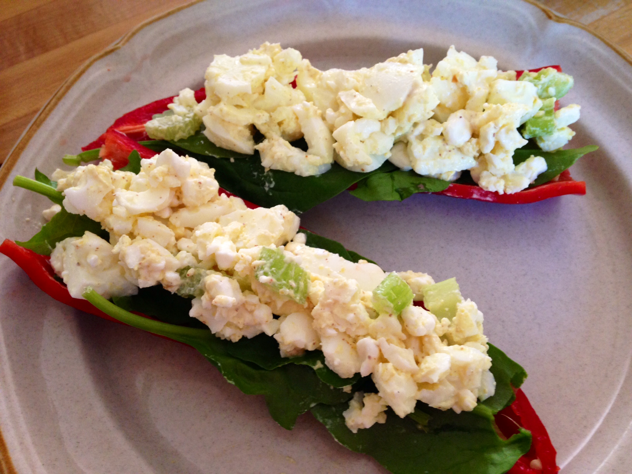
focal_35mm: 33
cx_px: 316
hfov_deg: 55.4
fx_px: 602
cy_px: 237
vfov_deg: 42.9
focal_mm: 4.12
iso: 125
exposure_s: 1/20
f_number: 2.4
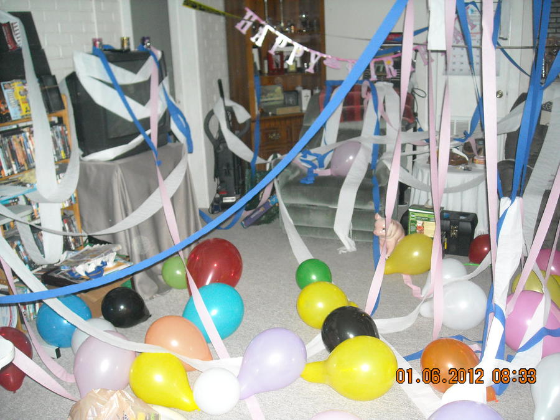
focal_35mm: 35
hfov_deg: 52.6
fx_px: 566
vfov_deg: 40.7
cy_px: 210
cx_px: 280
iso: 455
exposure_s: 1/60
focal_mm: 5.7
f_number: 2.8
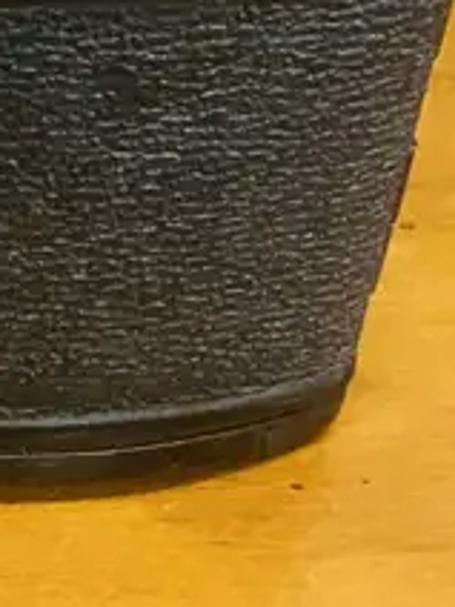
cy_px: 9
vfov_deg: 14.4
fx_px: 2366
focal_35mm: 135
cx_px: -472
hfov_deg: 10.1
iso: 250
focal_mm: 3.99
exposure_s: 1/33
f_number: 1.8
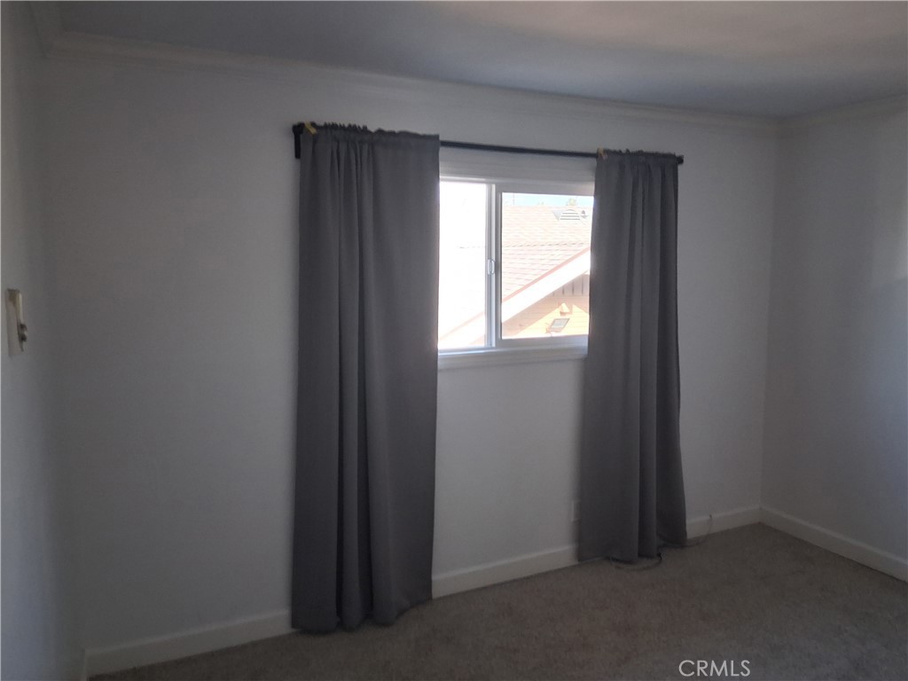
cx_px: 454
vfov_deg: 53.1
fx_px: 682
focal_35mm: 26
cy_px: 340
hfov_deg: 67.3
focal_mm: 3.98
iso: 250
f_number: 1.8
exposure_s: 1/100
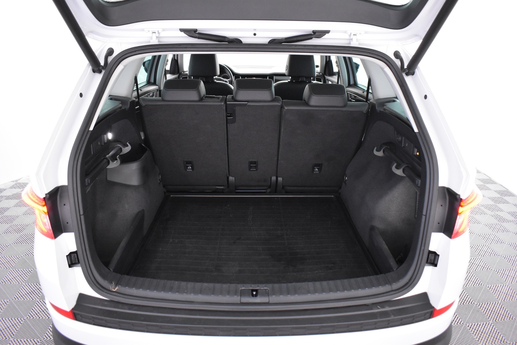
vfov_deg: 47.9
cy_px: 172
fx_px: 388
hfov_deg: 67.4
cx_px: 258
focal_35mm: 27
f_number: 3.5
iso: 3200
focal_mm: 18
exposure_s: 1/30
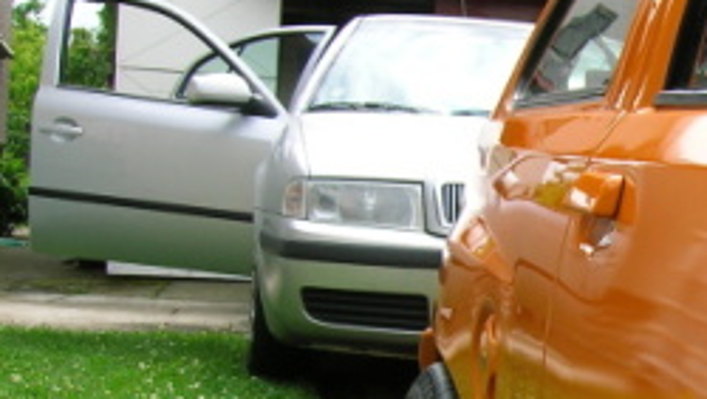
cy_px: 332
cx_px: 793
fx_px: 1576
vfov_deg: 14.3
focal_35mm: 84
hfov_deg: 23.6
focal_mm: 5.7
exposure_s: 1/180
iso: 50
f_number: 4.9
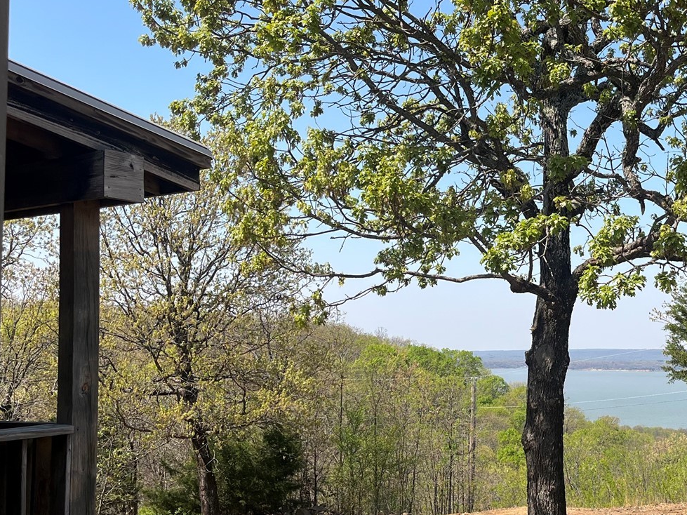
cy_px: 345
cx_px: 556
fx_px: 1012
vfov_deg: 28.4
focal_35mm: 51
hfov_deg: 36.2
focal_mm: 5.1
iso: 50
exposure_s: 1/2358
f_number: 1.6
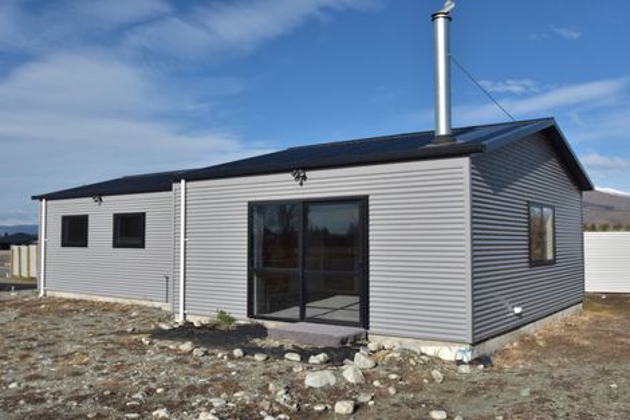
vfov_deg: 39.9
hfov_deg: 57.2
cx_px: 315
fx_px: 577
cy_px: 210
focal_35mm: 33
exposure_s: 1/2500
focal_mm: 22
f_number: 4.5
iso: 200
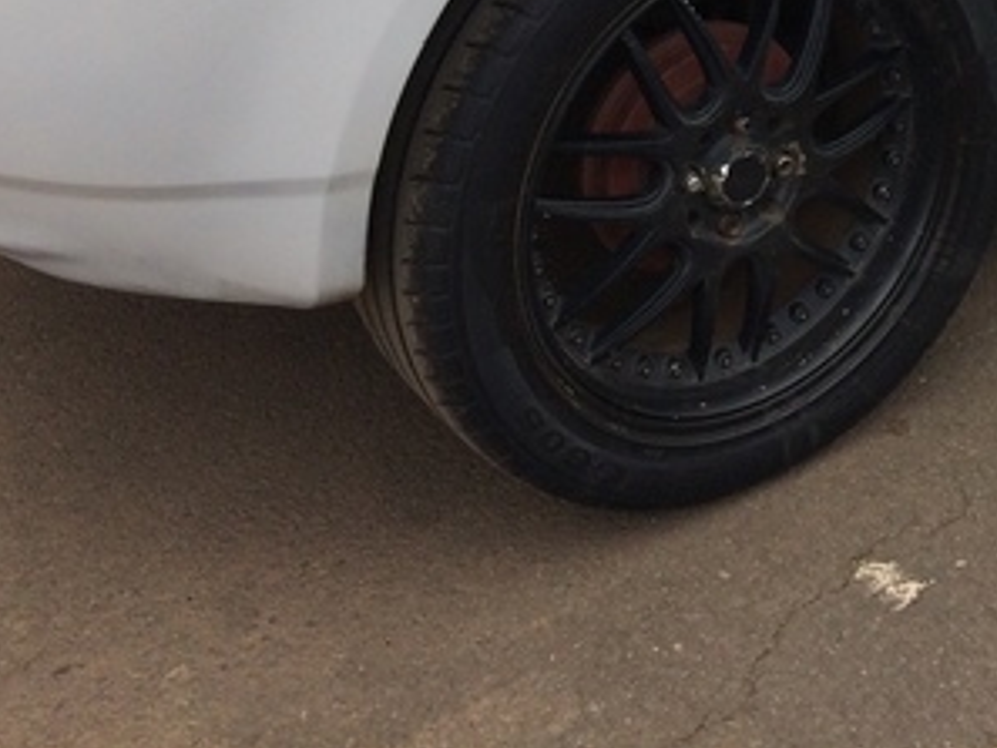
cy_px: -248
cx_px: 963
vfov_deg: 17.6
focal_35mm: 78
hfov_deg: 24.1
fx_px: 2247
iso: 32
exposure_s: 1/2160
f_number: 2.2
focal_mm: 4.15
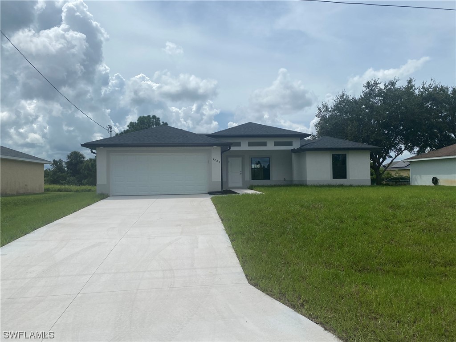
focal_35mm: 26
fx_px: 343
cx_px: 228
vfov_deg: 53.1
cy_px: 171
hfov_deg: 67.3
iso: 32
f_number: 1.8
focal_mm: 4.25
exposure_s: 1/8197
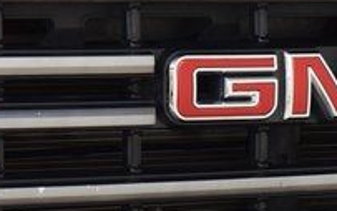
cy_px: 160
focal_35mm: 251
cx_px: 297
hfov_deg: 8.3
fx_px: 2306
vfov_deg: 5.2
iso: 1600
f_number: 4
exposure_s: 1/60
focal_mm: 52
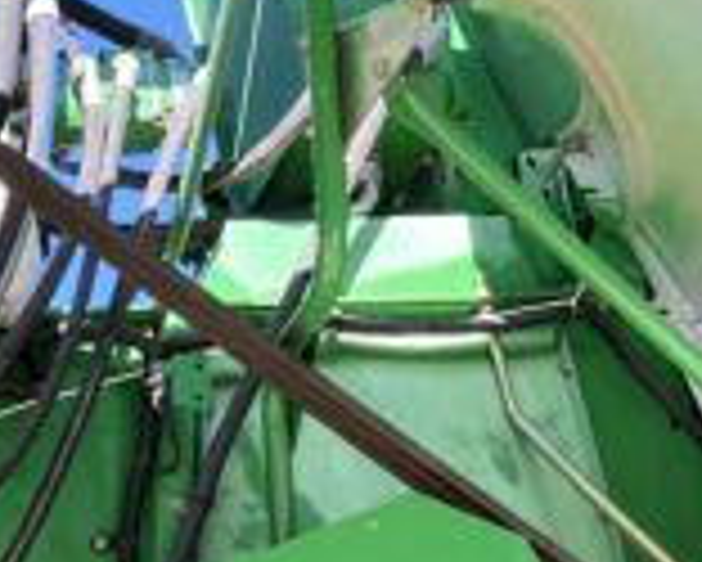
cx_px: 54
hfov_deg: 26.1
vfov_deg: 20.7
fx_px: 1455
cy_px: 643
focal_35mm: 70
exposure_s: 1/135
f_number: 1.8
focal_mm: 3.99
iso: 40
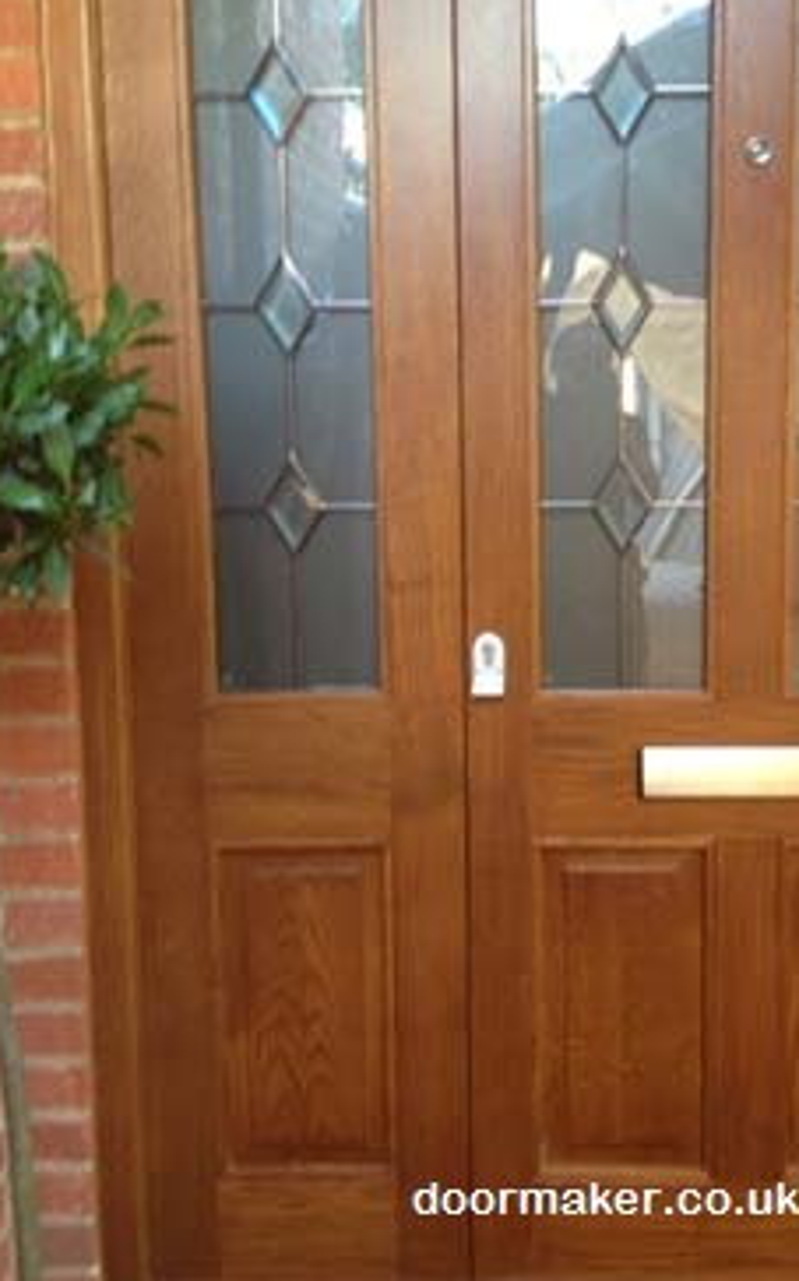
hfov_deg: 25.1
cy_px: 588
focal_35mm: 51
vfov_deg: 39.6
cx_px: 572
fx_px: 1780
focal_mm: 4.28
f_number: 2.4
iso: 80
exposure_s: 1/20
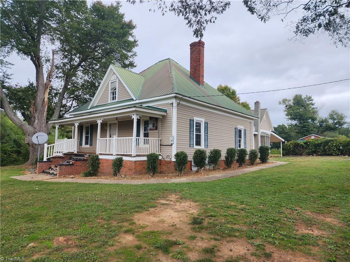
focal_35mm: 23
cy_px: 131
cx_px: 175
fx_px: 233
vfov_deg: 58.9
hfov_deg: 73.9
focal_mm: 6.4
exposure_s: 1/598
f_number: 1.8
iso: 12
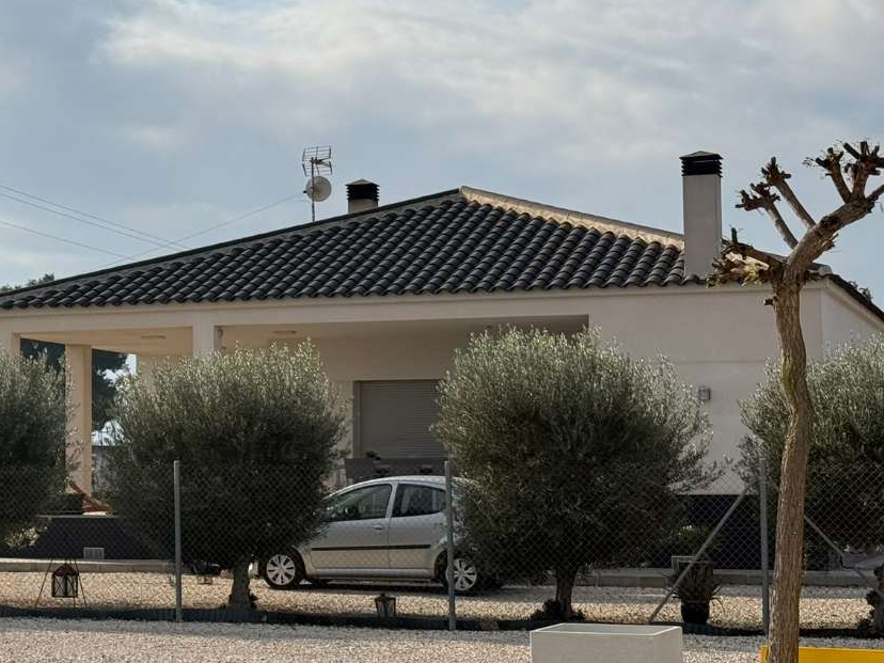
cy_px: 351
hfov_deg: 22.0
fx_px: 2222
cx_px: 96
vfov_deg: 17.0
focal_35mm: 87
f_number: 1.78
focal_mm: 6.76
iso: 64
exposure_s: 1/9901
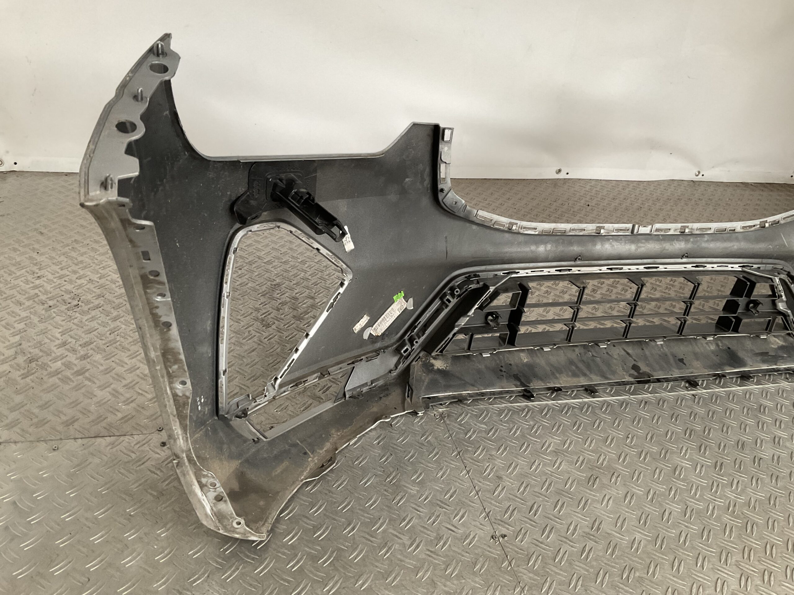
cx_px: 397
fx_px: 665
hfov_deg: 61.7
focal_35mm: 29
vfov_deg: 48.2
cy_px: 298
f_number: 1.8
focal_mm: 3
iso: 100
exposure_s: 1/50
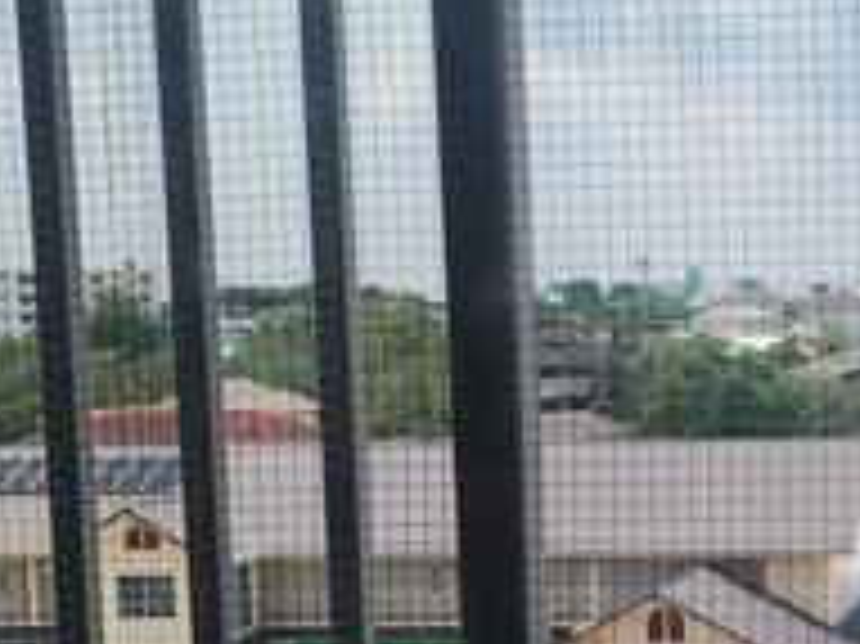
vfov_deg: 19.0
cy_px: 482
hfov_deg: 23.6
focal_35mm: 77
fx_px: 1912
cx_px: 973
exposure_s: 1/180
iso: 50
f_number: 1.8
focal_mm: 6.4
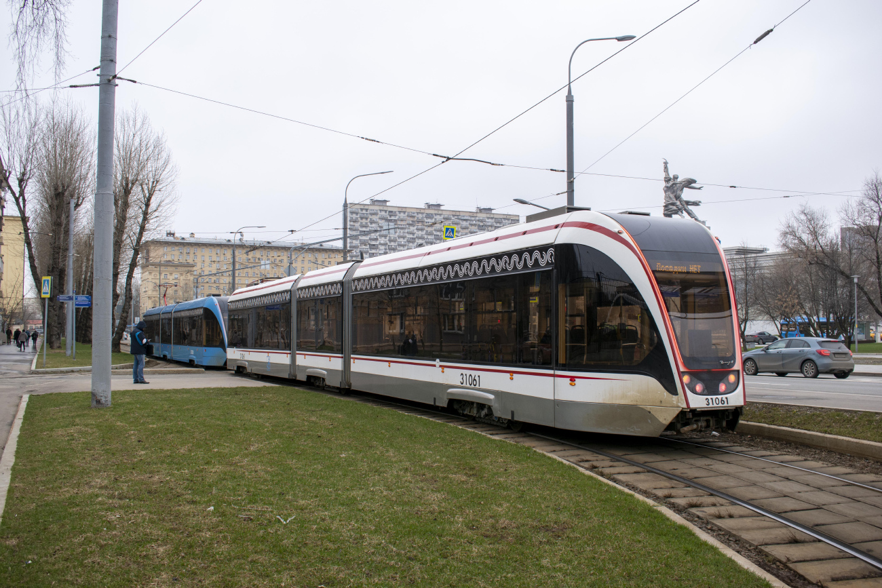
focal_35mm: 34
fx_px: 845
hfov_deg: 55.1
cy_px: 294
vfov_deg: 38.4
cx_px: 441
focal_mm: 23
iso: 200
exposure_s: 1/250
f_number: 7.1
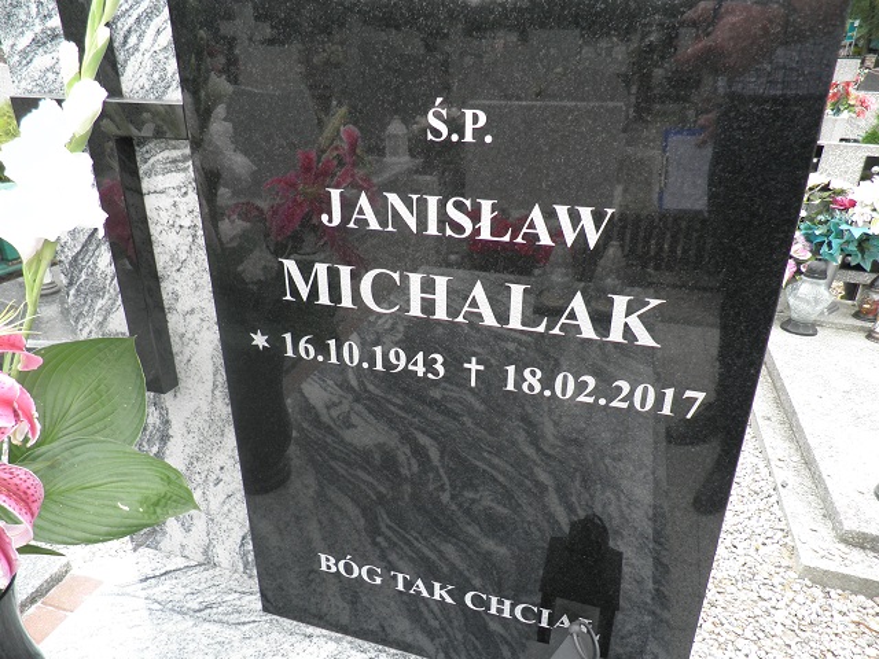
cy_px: 330
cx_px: 440
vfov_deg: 56.8
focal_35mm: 24
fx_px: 609
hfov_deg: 71.6
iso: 64
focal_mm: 4.3
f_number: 3.3
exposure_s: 1/160
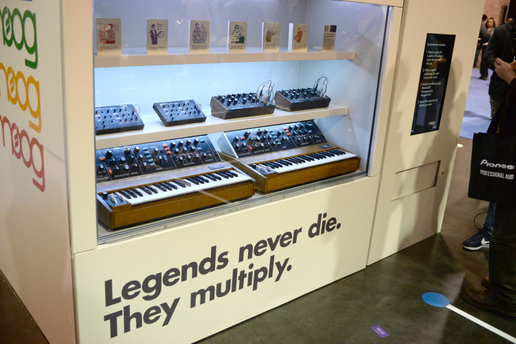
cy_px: 172
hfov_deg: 54.5
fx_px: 501
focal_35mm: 35
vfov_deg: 37.8
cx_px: 258
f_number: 5
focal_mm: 35
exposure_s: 1/1000
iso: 3200
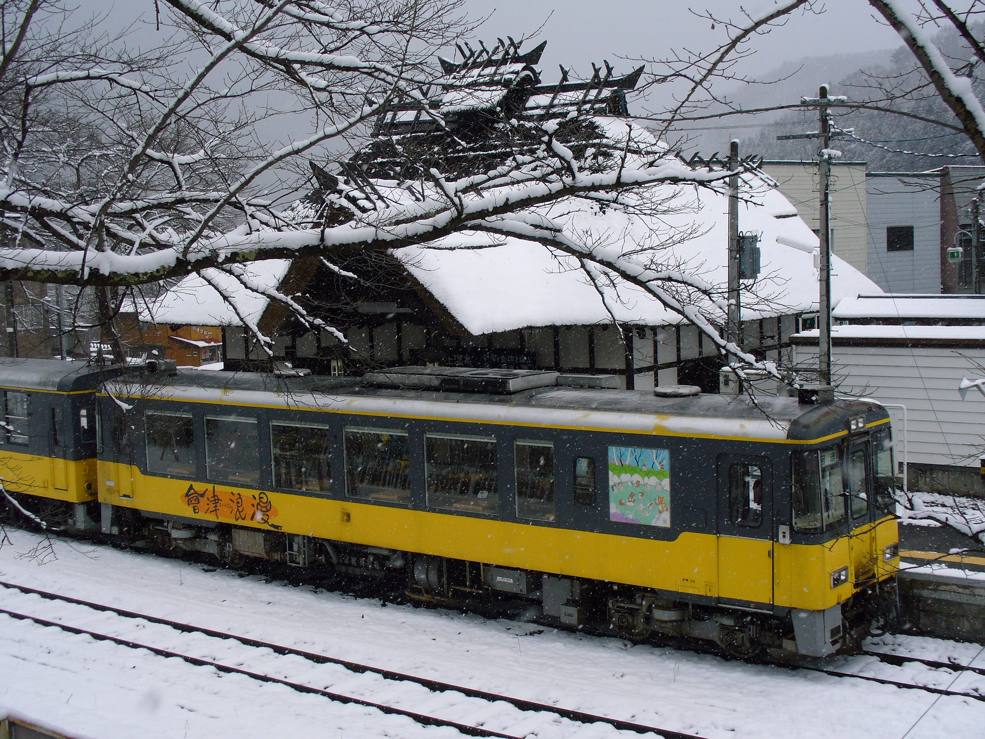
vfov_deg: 30.3
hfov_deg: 39.7
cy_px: 370
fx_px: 1366
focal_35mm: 48
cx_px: 492
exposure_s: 1/160
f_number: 6
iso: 80
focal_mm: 7.9
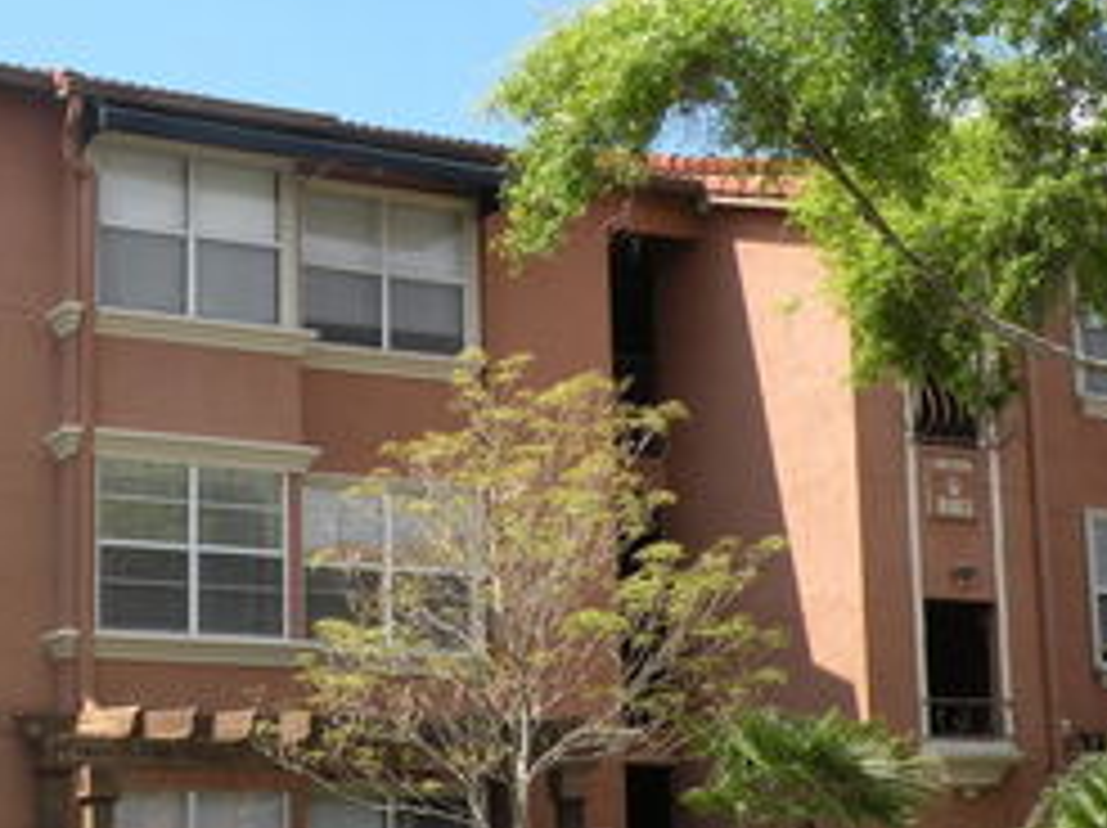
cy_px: 540
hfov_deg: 26.6
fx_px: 2332
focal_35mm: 73
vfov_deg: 20.1
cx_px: 407
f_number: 5.6
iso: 64
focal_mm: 7.4
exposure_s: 1/176
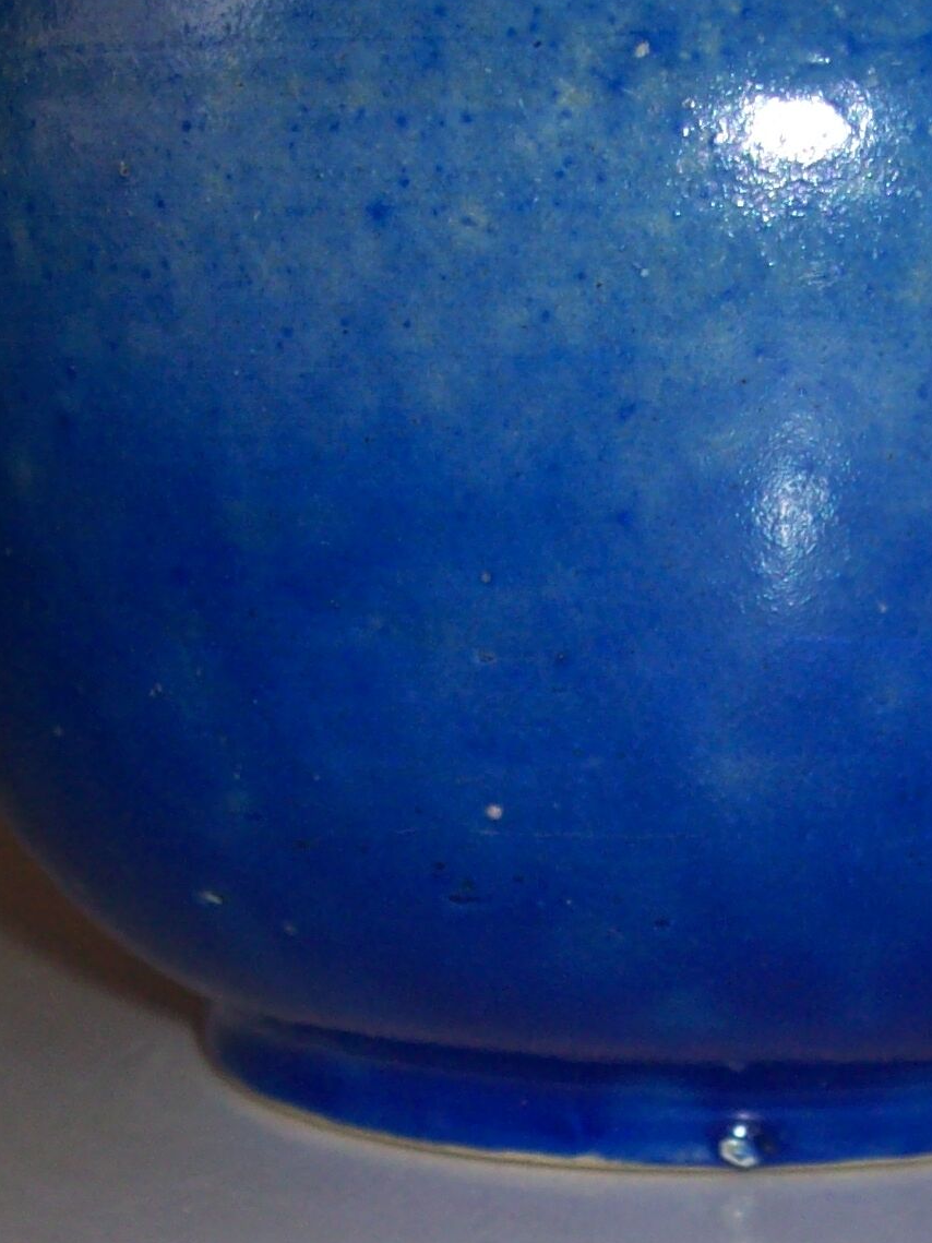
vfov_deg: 21.4
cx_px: 706
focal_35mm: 90
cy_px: 1054
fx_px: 3231
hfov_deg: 16.3
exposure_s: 1/64
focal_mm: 6
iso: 80
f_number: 2.7
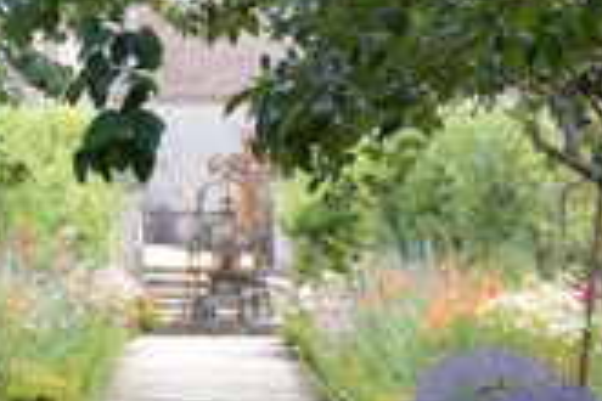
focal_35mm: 509
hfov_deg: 4.0
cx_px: 124
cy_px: 75
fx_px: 8511
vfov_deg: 2.7
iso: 200
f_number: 6.3
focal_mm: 70
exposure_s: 1/160
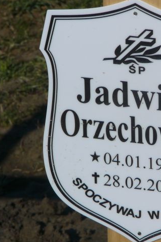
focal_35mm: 265
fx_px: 1778
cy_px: 121
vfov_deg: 7.8
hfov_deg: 5.2
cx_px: 125
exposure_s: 1/800
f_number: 7.1
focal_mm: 28.2
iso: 80
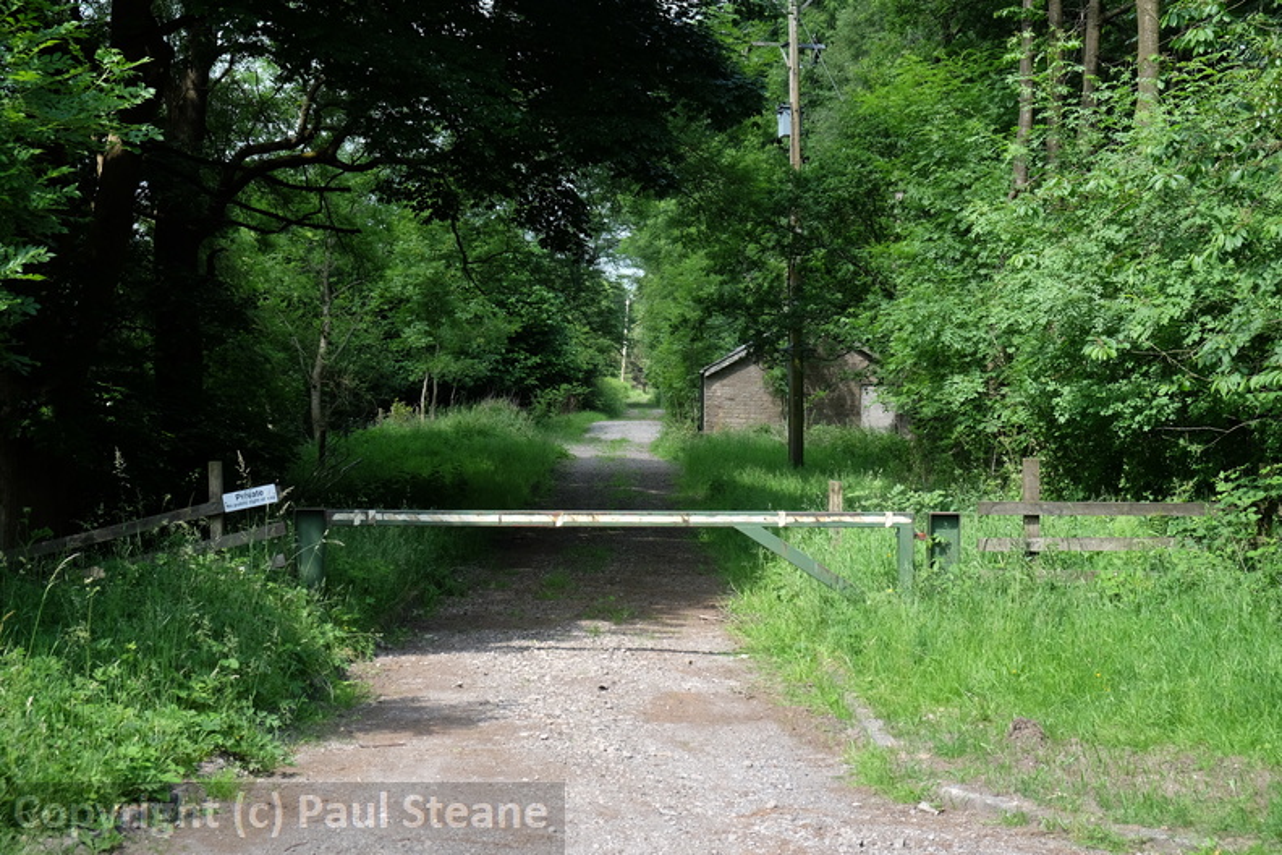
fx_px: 2172
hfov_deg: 32.9
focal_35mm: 61
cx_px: 641
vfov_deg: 22.3
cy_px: 428
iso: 200
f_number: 5.6
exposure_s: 1/200
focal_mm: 40.7
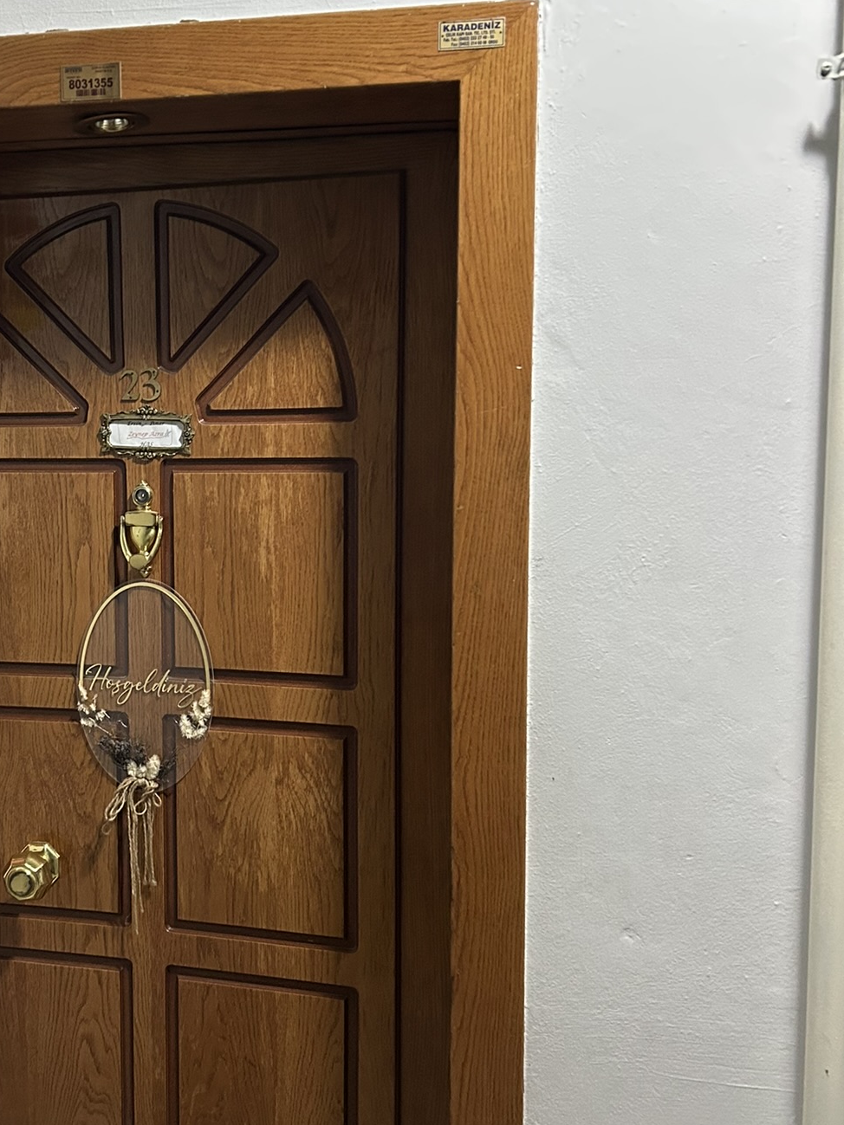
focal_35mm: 41
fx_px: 1333
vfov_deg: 45.8
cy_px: 553
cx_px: 183
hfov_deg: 34.2
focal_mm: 5.7
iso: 500
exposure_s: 1/50
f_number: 1.5
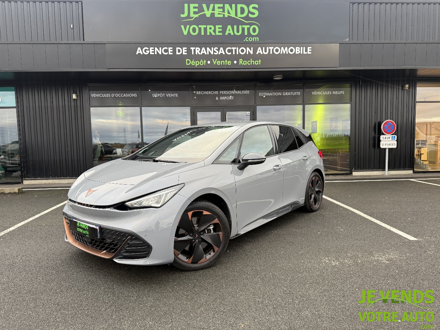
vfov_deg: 56.8
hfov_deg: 71.6
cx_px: 220
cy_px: 165
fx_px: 305
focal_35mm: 24
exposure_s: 1/121
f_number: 1.78
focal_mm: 6.76
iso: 200
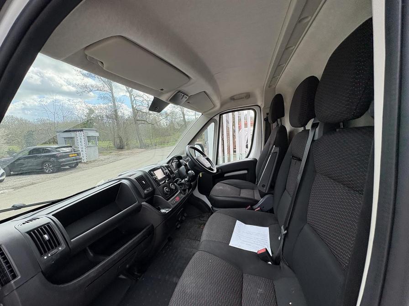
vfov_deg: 85.7
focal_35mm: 14
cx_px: 204
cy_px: 153
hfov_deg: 102.1
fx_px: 165
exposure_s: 1/297
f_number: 2.2
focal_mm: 2.22
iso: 50
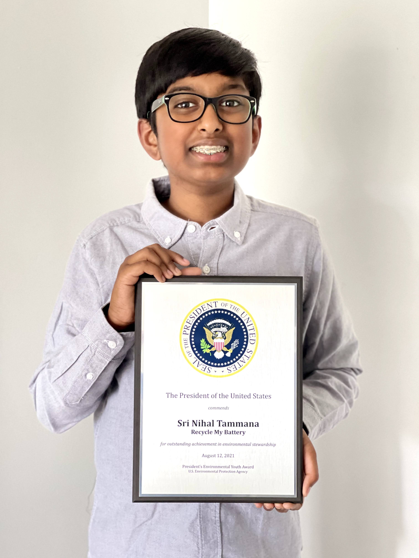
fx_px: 1033
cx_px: 210
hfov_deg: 22.9
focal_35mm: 64
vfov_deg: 30.3
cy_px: 279
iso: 320
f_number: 2.2
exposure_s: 1/40
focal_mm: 7.5
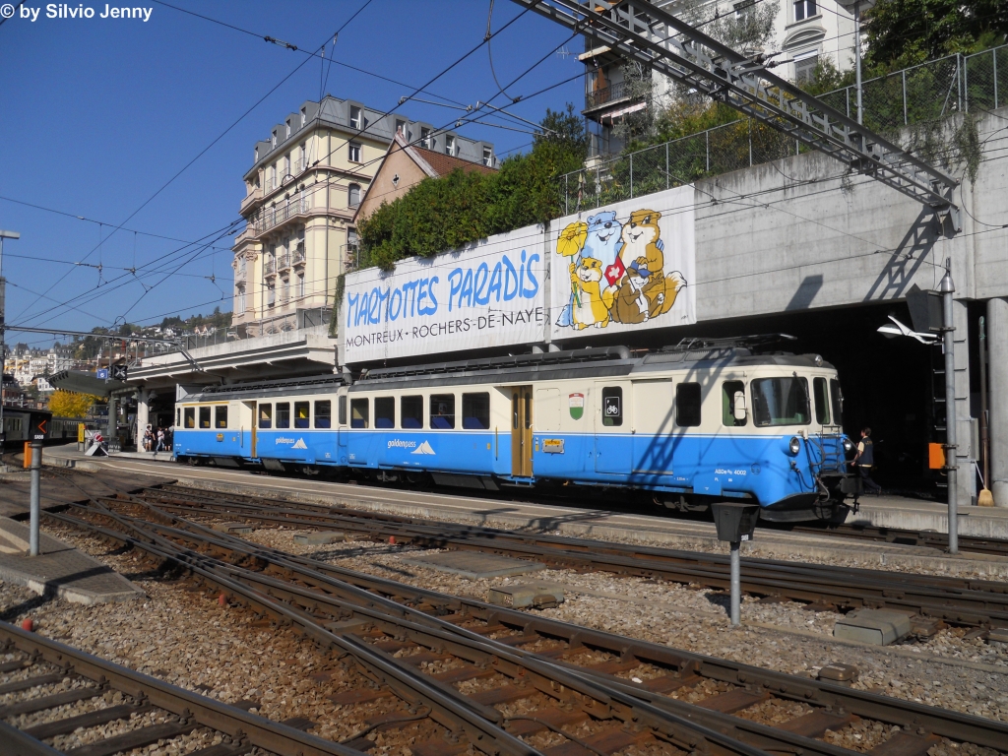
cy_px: 378
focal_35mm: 28
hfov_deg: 63.4
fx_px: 815
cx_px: 504
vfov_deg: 49.7
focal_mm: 5
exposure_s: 1/500
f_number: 5.4
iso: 80
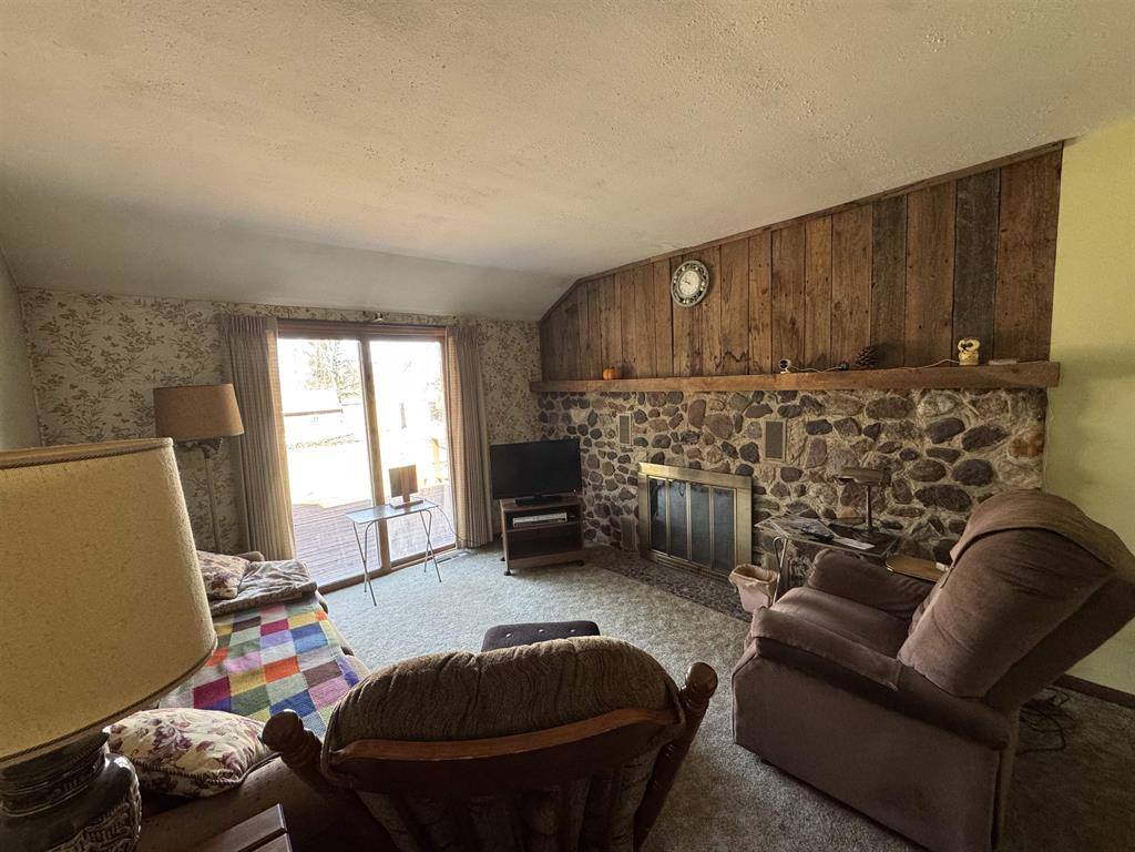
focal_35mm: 14
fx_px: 459
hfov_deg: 102.1
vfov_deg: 85.7
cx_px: 568
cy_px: 426
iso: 250
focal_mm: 2.22
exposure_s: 1/99
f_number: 2.2
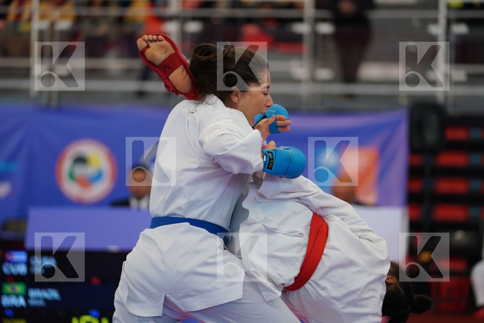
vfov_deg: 9.5
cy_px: 162
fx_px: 1936
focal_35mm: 144
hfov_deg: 14.3
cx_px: 242
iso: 1600
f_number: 2.8
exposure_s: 1/1000
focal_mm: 144
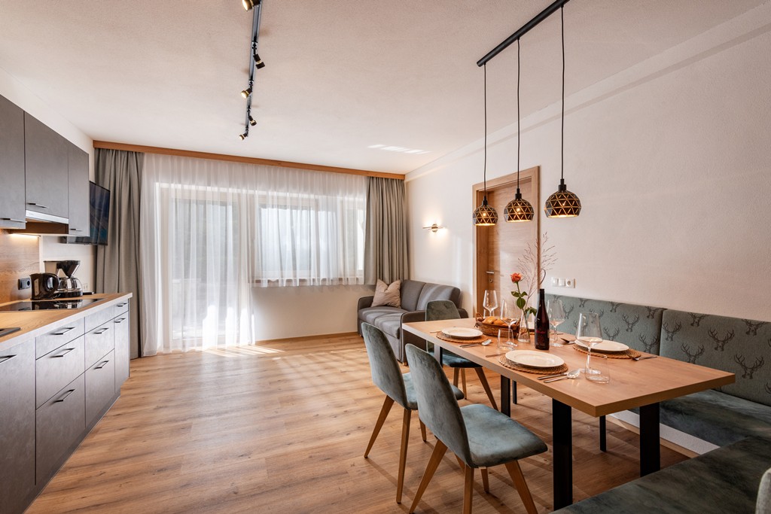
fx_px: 343
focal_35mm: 16
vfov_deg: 73.8
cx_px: 386
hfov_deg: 96.7
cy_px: 257
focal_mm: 16
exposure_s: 1/15
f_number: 9
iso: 320
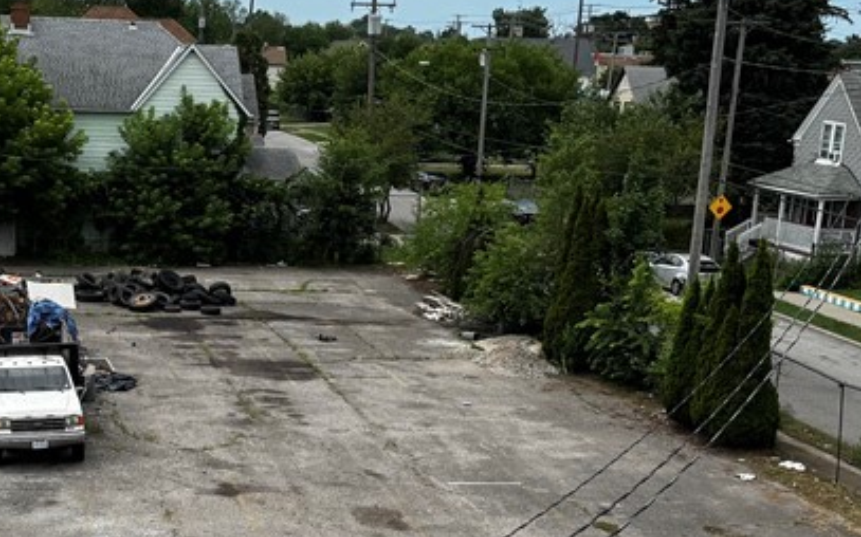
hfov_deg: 31.5
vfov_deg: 19.9
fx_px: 1501
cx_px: 237
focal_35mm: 64
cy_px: 476
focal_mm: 6.76
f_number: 1.78
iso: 80
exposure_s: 1/4310
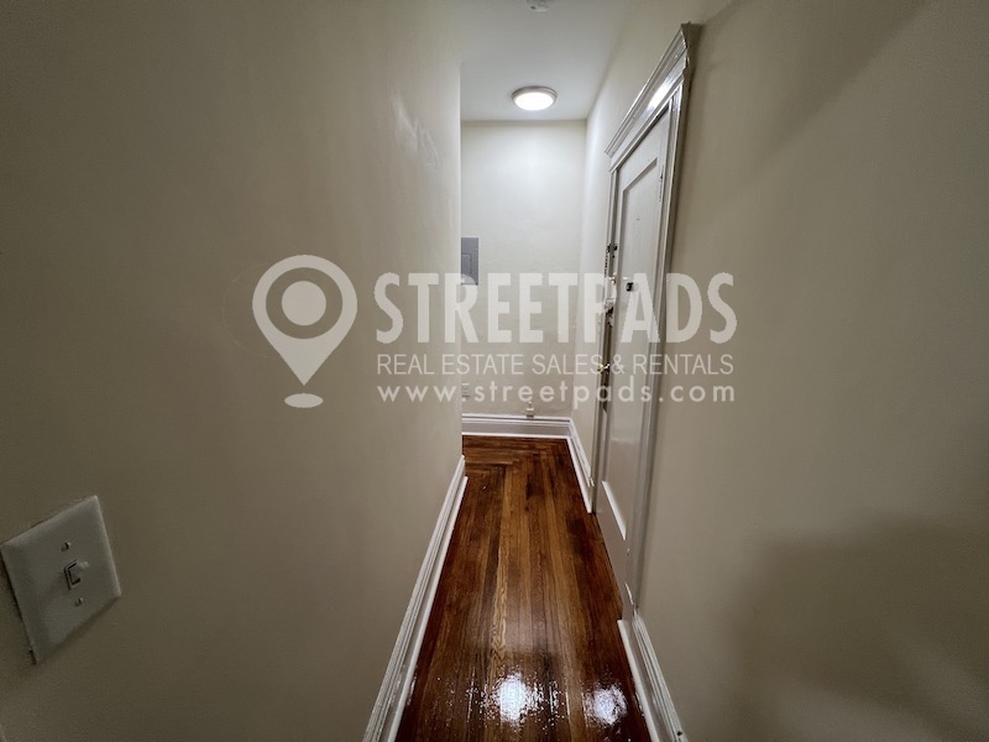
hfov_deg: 106.2
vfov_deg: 89.9
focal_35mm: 13
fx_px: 371
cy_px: 371
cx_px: 494
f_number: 1.8
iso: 125
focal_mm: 1.57
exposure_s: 1/60
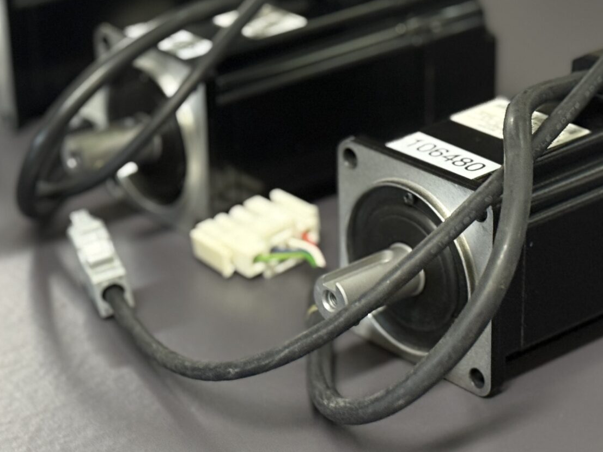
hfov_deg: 17.6
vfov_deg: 13.3
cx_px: 170
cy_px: 222
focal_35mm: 111
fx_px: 1933
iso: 250
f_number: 1.78
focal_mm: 6.76
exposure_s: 1/50
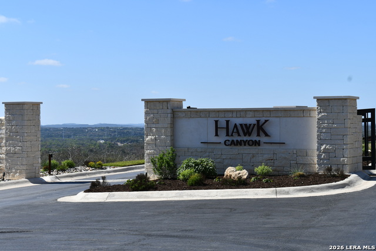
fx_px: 857
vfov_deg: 16.7
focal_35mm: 82
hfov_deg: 24.8
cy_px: 126
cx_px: 188
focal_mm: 55
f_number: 9
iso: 100
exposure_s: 1/320
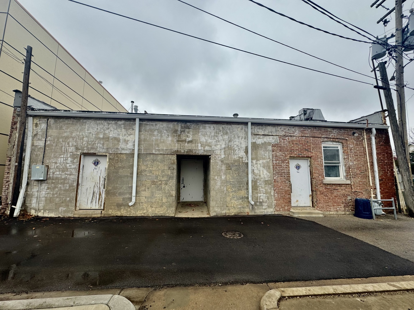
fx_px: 167
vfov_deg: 85.7
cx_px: 207
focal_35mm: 14
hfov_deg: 102.1
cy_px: 155
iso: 40
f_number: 2.2
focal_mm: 2.22
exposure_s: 1/399
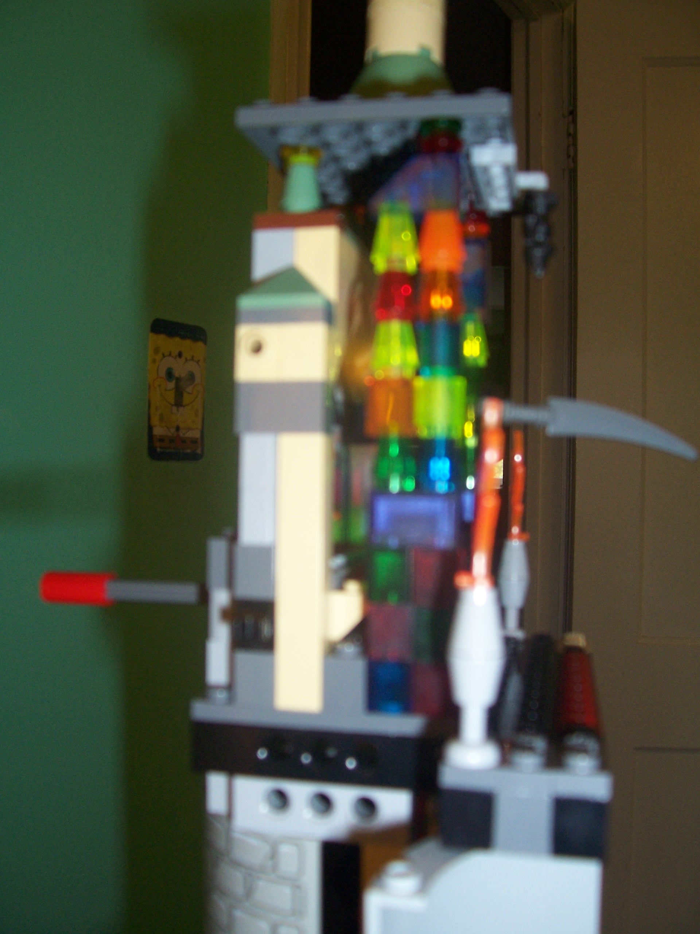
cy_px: 467
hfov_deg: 41.8
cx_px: 350
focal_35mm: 34
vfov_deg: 54.0
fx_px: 917
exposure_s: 1/60
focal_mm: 5.6
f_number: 2.7
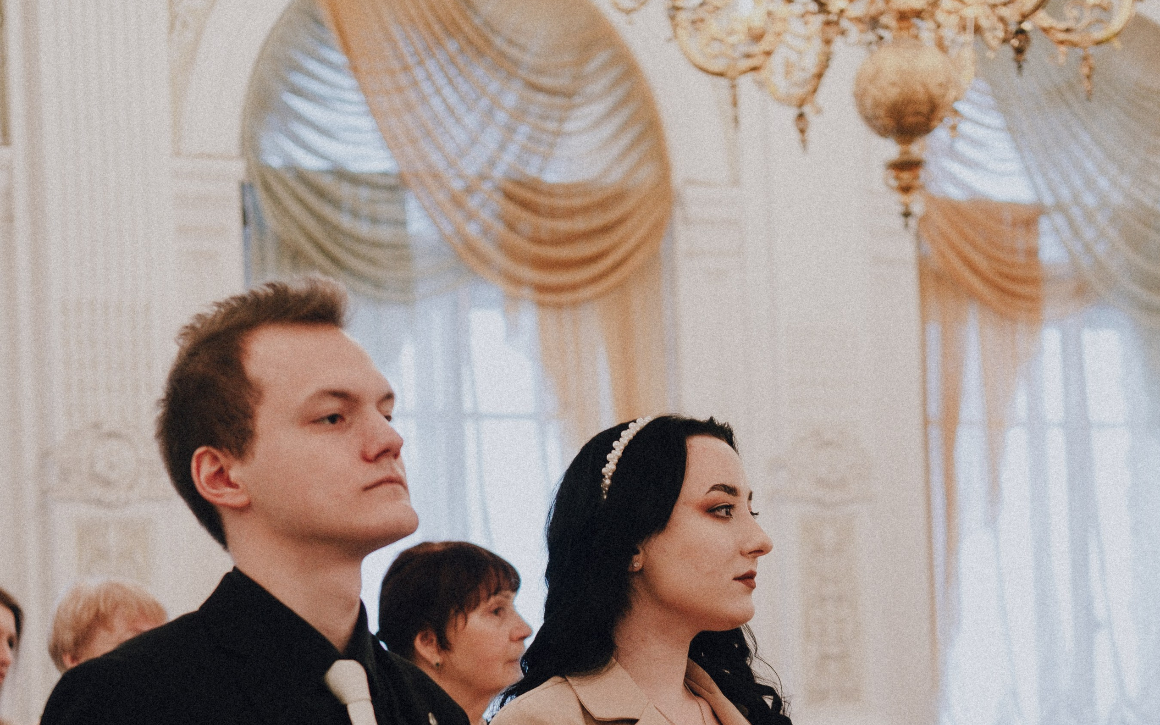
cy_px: 687
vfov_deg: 15.7
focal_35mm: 82
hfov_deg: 25.2
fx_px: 2592
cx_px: 580
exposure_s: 1/125
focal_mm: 35
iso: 1000
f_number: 2.2
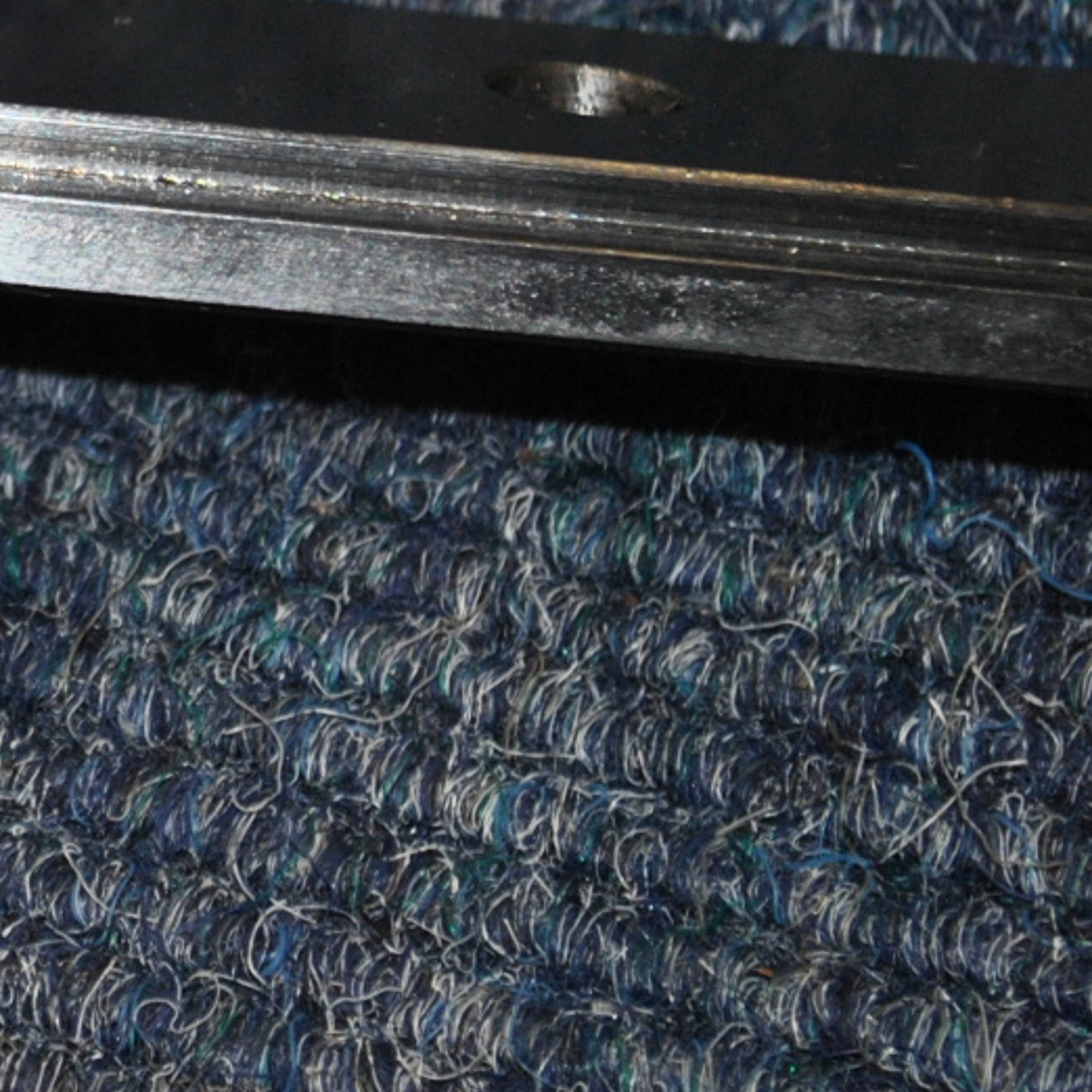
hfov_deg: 6.6
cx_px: -818
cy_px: 115
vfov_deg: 6.7
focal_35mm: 261
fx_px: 9300
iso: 200
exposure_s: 1/60
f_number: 5.6
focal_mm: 55
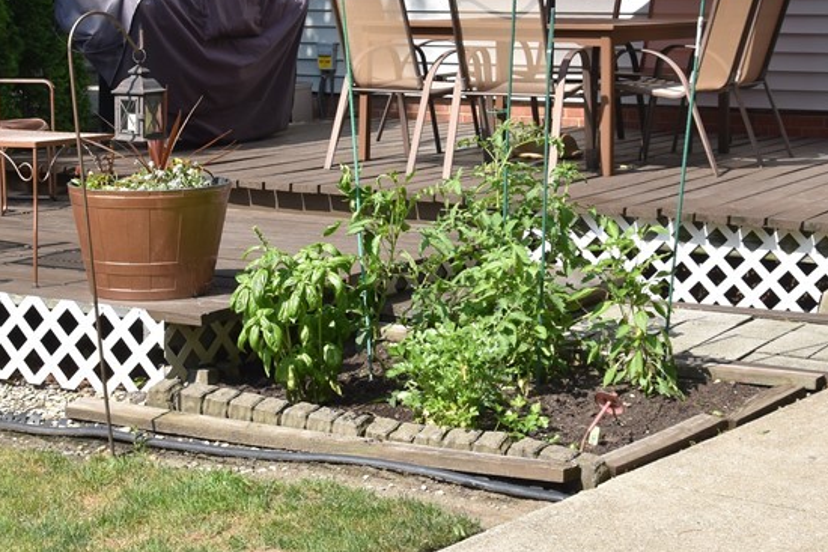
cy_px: 68
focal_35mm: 77
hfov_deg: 26.3
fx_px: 1771
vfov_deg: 17.5
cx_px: 402
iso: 200
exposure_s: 1/320
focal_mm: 26
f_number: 9
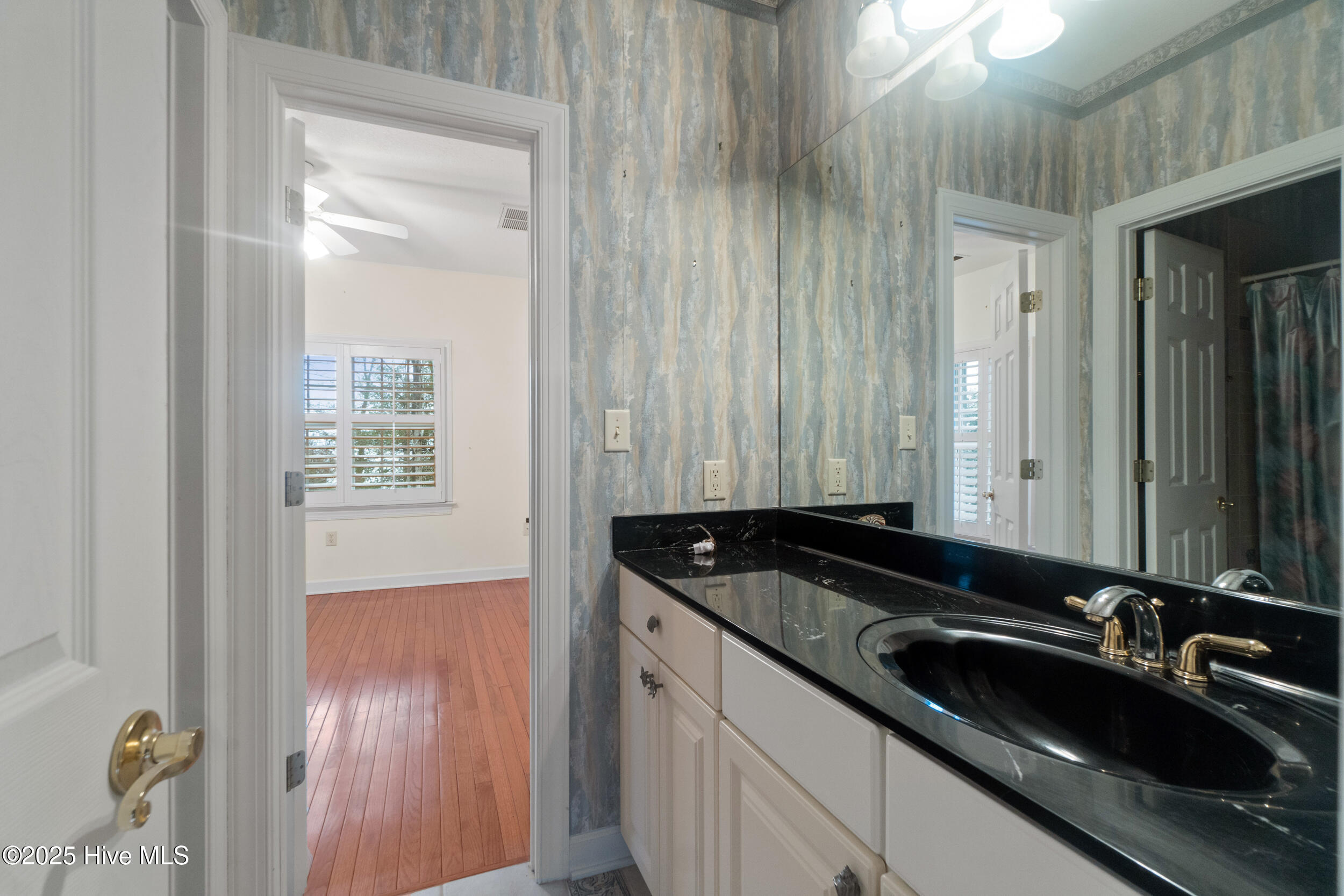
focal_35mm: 15
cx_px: 672
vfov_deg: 77.3
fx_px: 560
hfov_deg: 100.4
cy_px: 448
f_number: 8
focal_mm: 10
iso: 400
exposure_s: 1/1.25
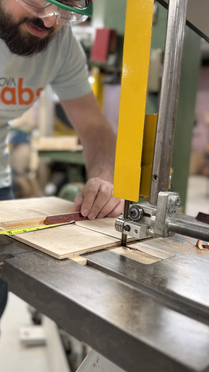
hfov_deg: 34.6
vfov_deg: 58.0
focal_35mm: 34
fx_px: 335
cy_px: 181
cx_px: 87
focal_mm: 6.76
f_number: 1.78
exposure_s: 1/60
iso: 125
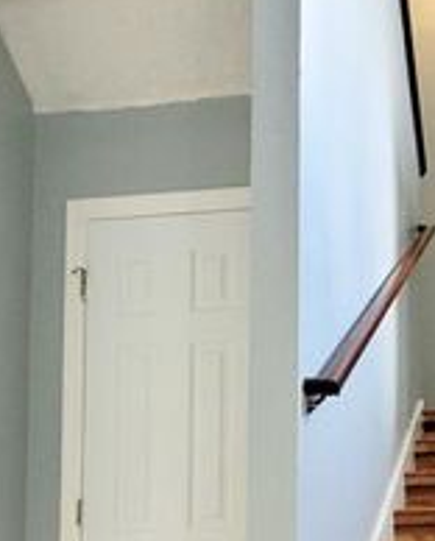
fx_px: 738
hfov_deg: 29.8
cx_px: 470
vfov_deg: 35.5
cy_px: 566
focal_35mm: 46
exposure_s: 1/60.2
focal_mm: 1.74
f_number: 2.2
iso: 400
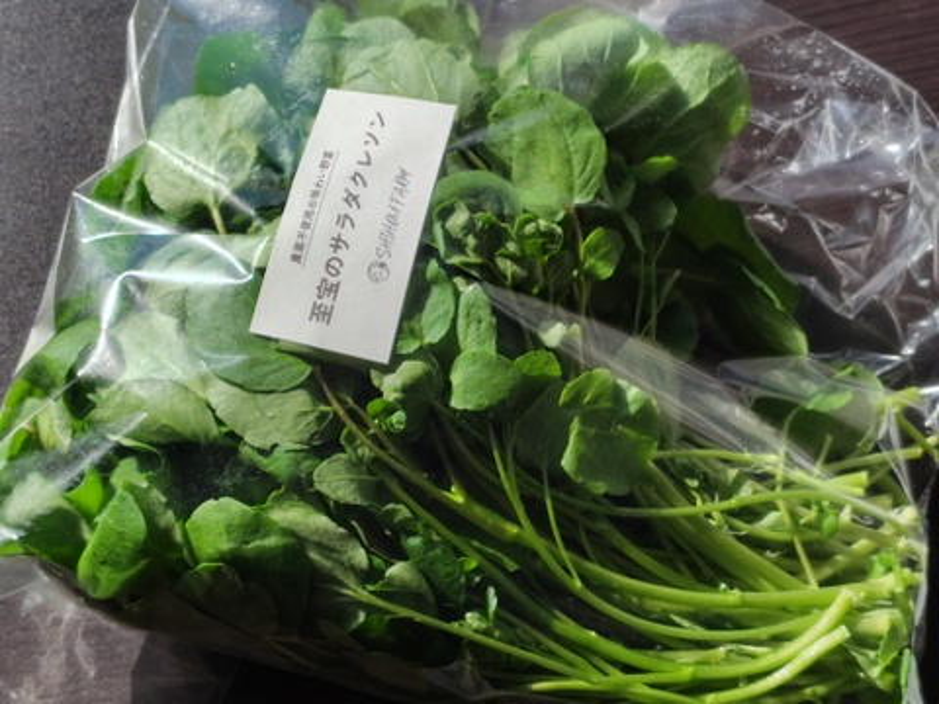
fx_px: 624
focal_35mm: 23
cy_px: 352
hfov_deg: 73.9
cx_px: 470
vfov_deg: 58.9
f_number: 1.9
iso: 50
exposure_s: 1/470
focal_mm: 5.6
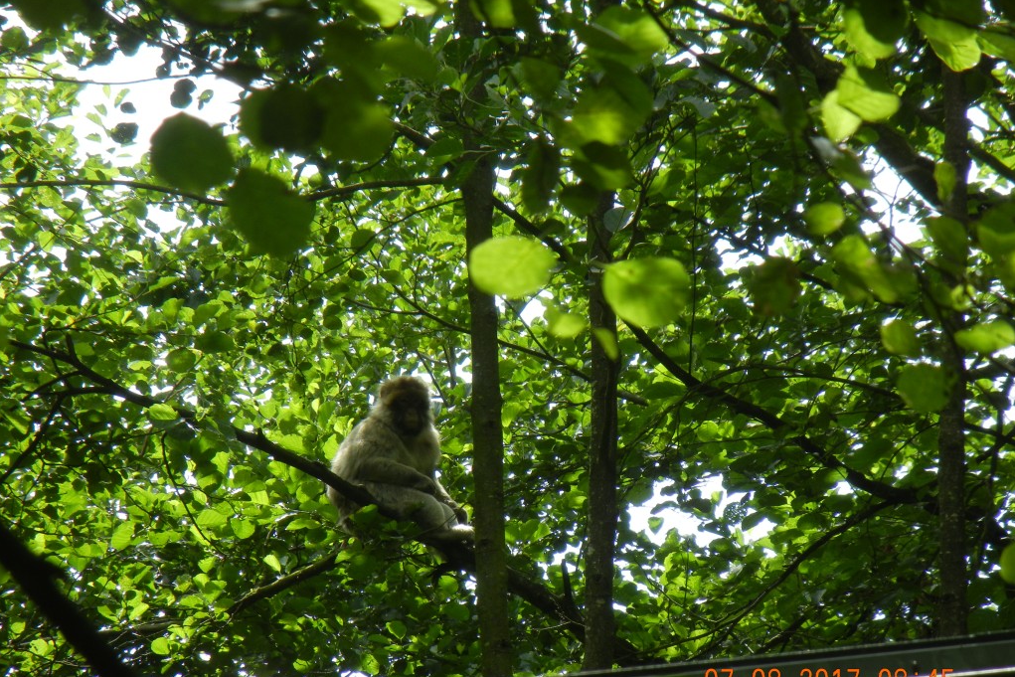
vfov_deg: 4.4
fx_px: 8826
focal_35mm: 313
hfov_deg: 6.6
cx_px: 508
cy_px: 379
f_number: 5.6
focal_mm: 54
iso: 160
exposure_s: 1/188
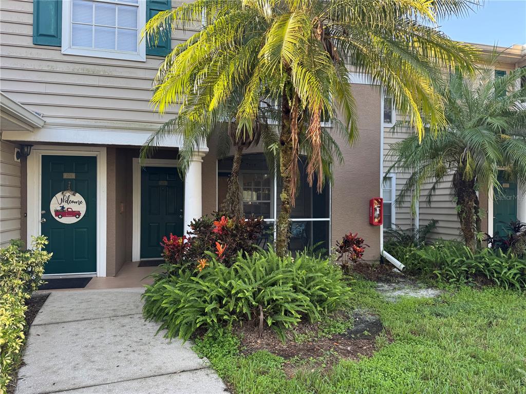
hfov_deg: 71.6
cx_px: 263
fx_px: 365
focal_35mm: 24
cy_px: 197
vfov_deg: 56.8
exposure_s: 1/124
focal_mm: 6.76
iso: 64
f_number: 1.78
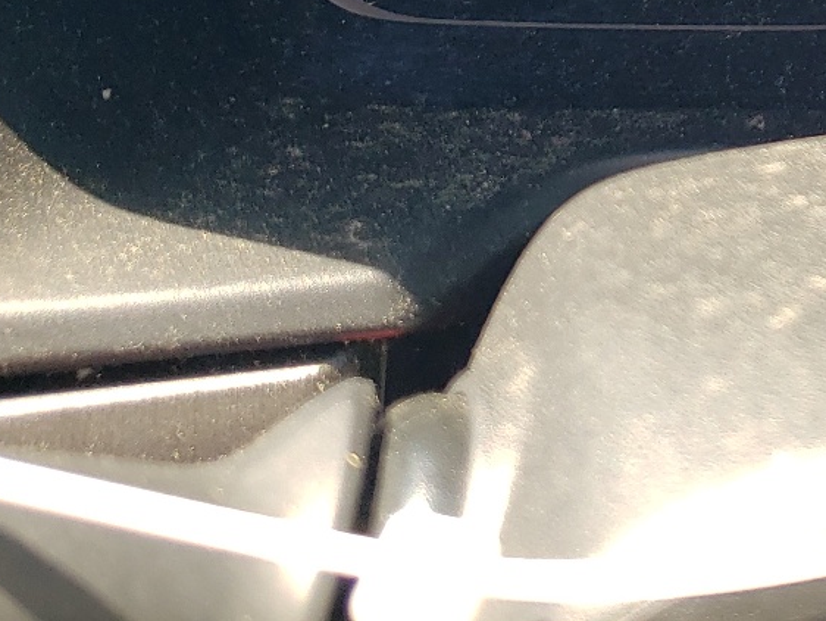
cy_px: -260
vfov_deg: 18.1
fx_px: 1767
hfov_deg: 23.9
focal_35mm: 74
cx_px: 992
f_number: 1.5
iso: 50
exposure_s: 1/250
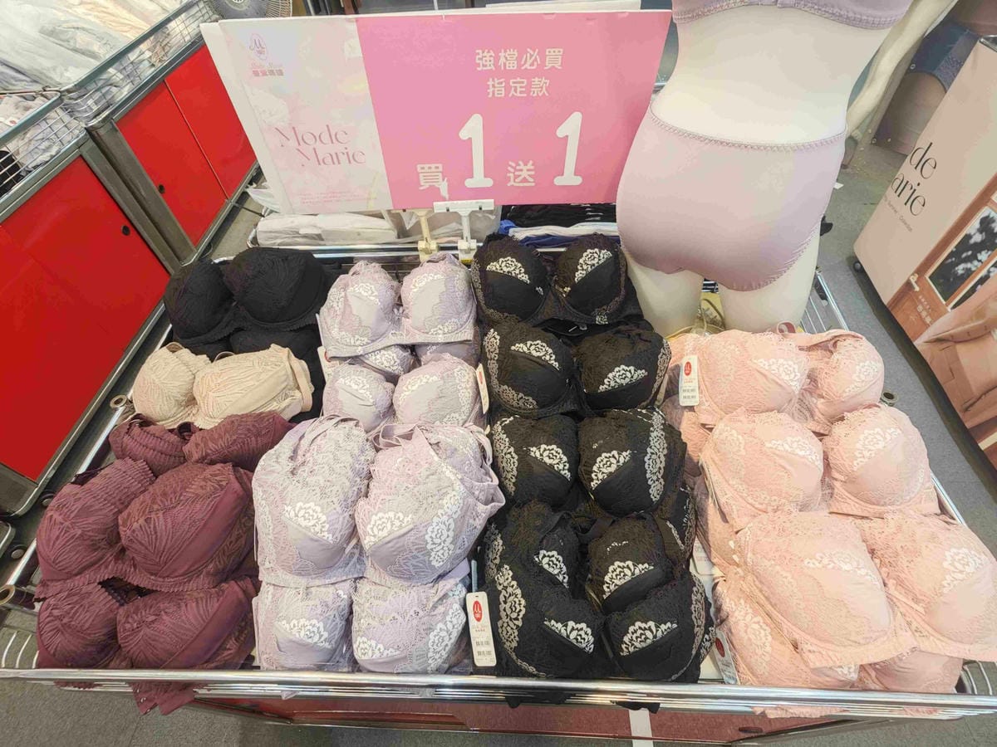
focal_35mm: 17
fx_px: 490
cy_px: 374
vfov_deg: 74.7
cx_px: 498
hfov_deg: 91.0
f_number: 1.8
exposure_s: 1/60
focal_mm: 2.03
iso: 125
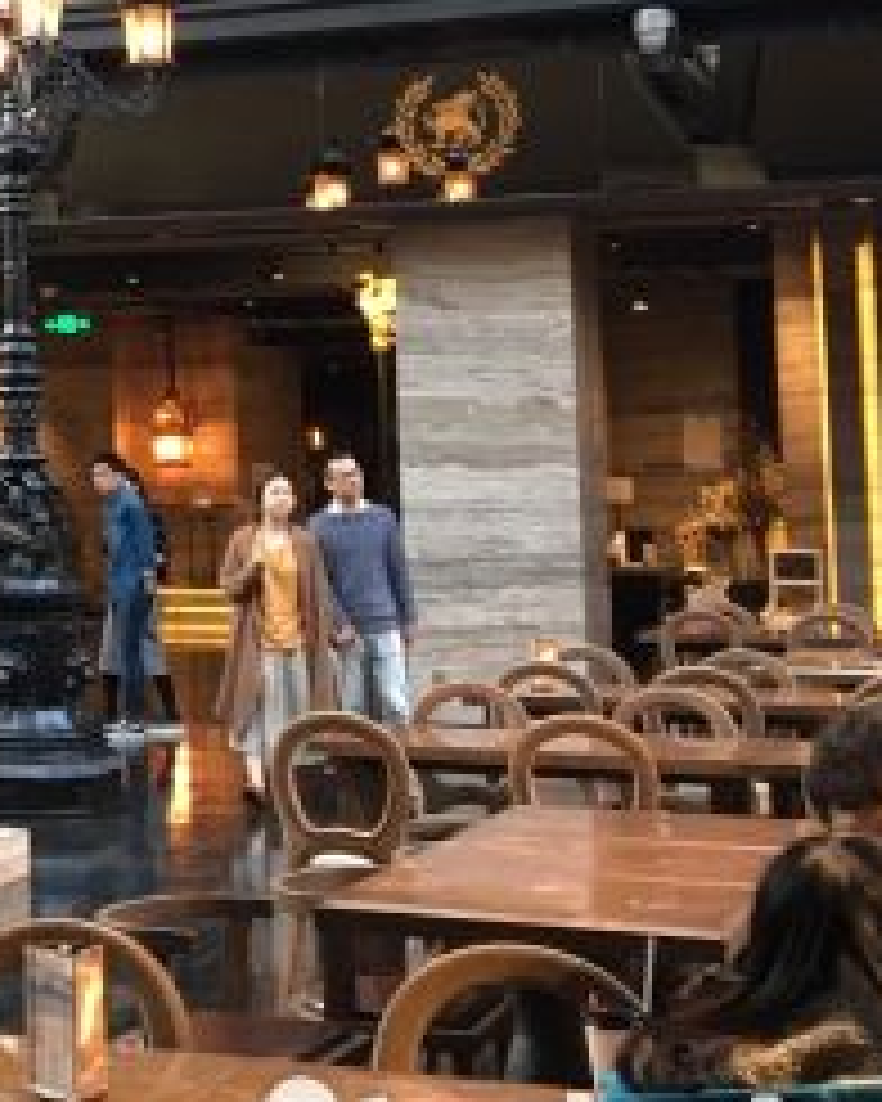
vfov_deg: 23.3
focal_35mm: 81
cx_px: -225
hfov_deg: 17.9
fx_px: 2643
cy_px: 236
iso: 125
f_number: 2.2
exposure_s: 1/33
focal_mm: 4.15
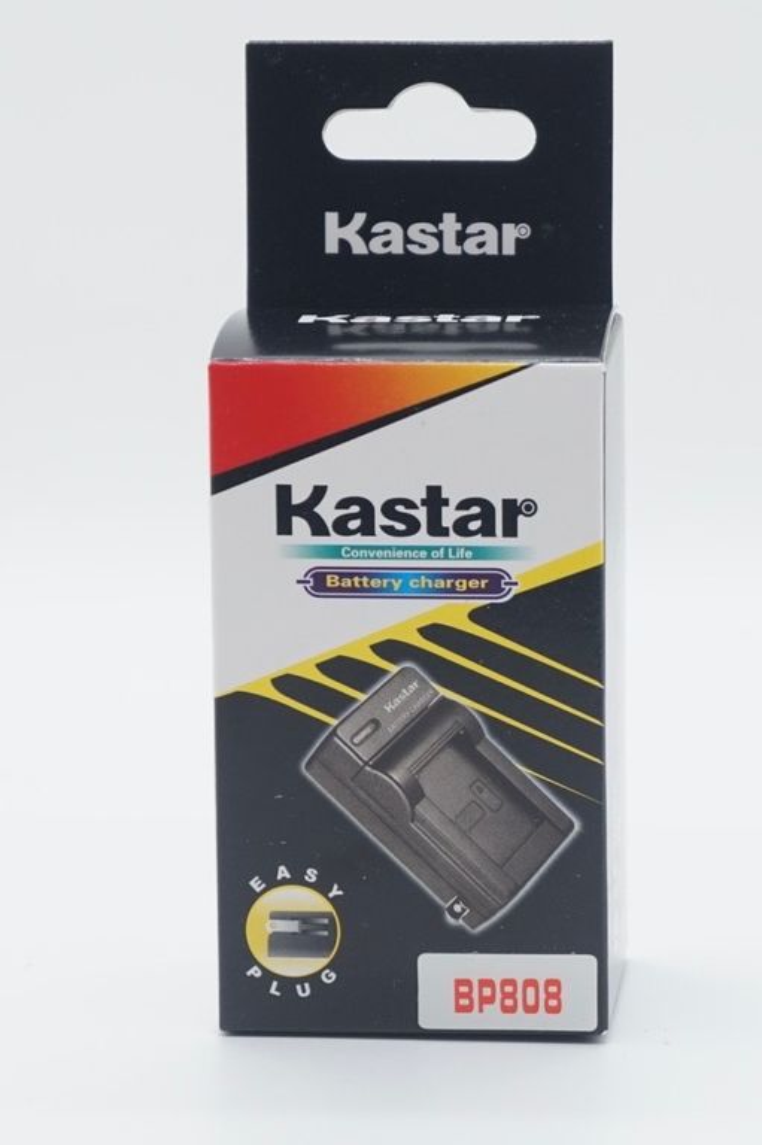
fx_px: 2607
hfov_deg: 16.6
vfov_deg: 24.8
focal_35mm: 82
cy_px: 572
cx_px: 381
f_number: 5.6
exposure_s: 1/100
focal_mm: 55
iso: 125
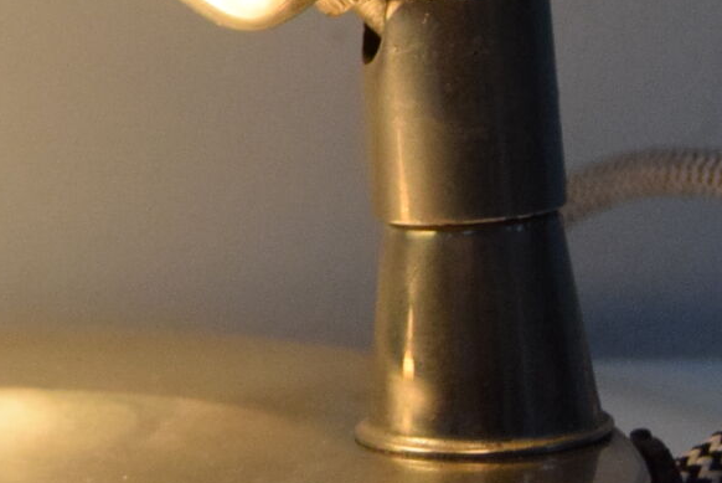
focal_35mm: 216
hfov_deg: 9.4
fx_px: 4335
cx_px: -141
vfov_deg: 6.3
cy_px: -155
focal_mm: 28
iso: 1600
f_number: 4.5
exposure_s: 1/80
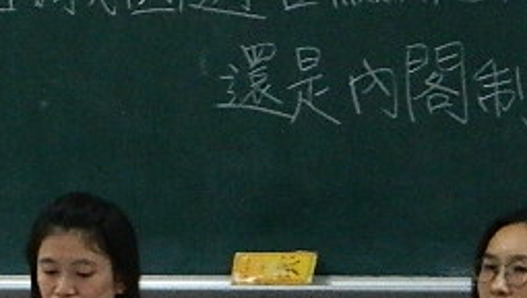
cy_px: 199
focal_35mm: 249
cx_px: -451
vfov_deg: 4.9
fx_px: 3483
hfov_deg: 8.3
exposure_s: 1/50
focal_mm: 10.2
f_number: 3.8
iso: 400
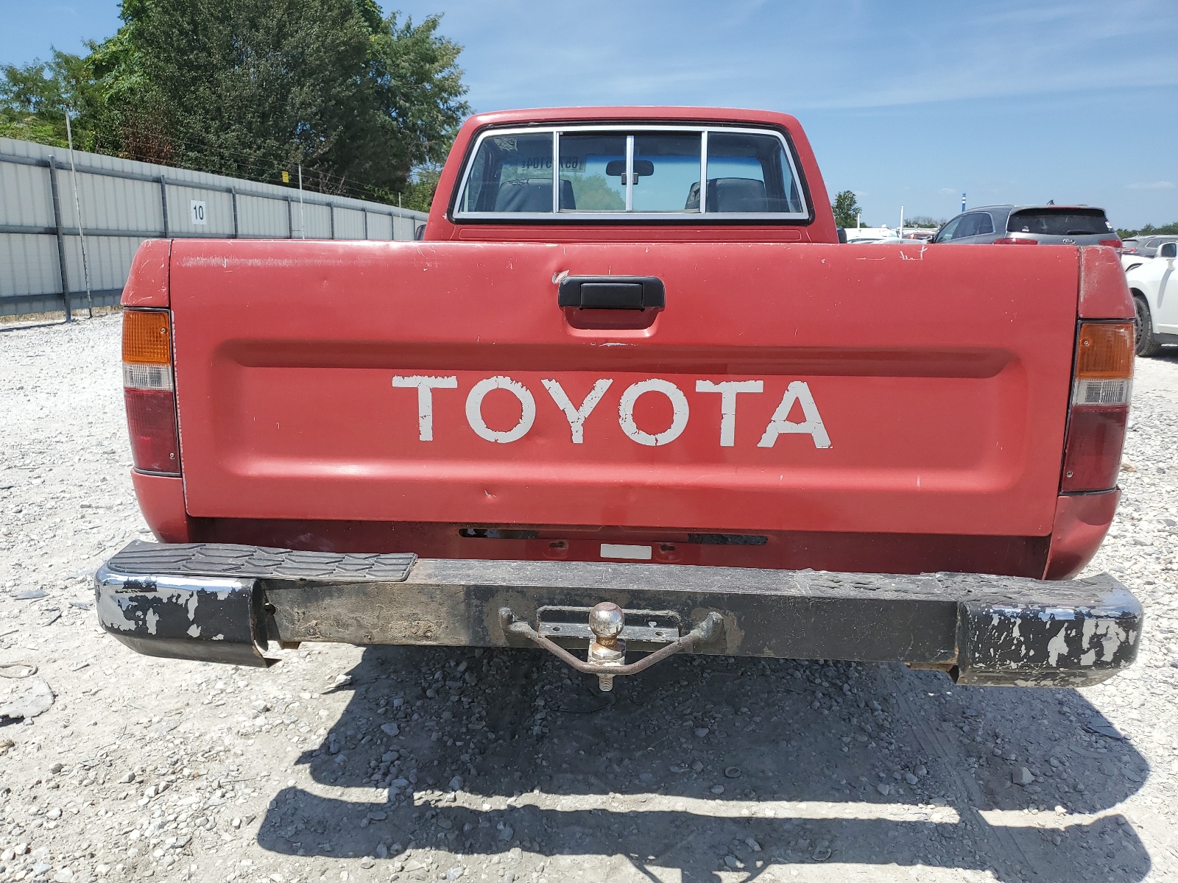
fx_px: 885
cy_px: 442
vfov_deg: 53.1
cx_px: 589
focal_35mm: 26
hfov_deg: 67.3
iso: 50
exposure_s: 1/3333
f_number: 1.5
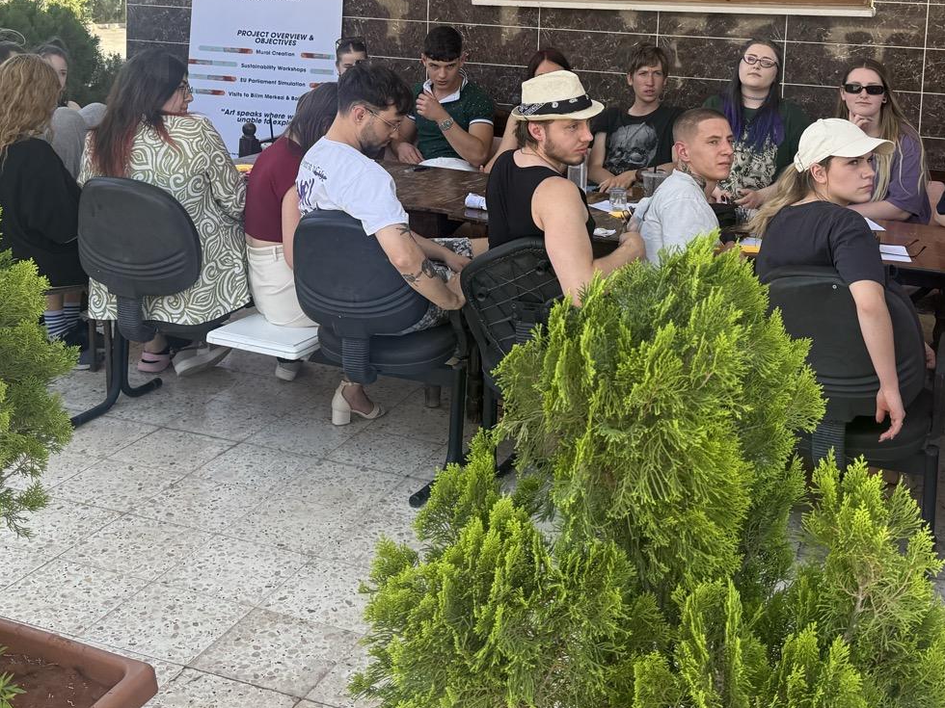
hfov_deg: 40.4
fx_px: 1283
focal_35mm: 47
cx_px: 493
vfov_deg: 29.8
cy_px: 94
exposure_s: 1/612
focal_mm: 6.76
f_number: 1.78
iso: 100
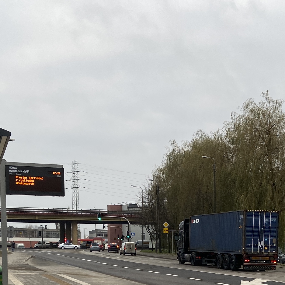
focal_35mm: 69
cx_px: 195
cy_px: 313
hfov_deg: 24.8
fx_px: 643
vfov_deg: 23.5
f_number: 1.8
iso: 32
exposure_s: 1/429
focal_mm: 4.25
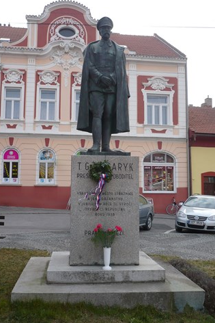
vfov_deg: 51.9
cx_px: 102
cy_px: 160
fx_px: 331
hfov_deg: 36.0
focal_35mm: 37
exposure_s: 1/320
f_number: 2.8
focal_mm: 5.8
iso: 100
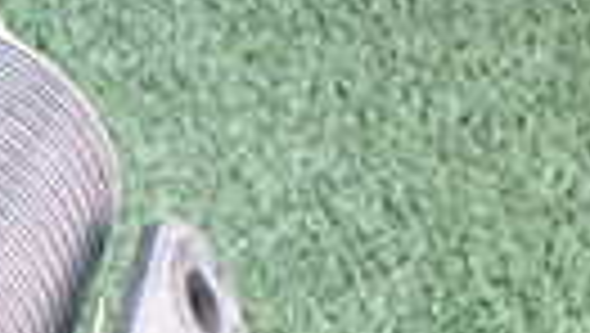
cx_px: -667
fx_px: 2349
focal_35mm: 150
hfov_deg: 12.3
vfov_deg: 8.1
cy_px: 338
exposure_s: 1/125
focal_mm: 5.4
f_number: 2.3
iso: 800
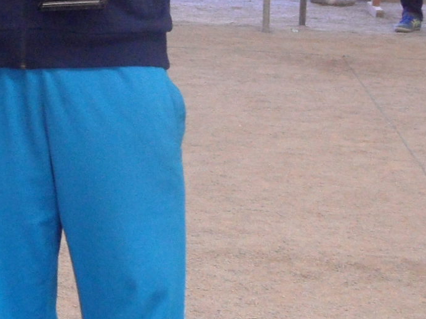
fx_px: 2277
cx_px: -172
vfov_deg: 8.0
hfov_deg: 10.4
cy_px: 23
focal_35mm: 185
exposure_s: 1/45
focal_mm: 8.2
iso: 240
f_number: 3.8
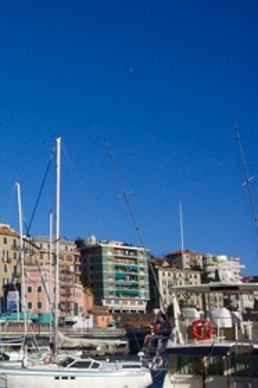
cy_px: 198
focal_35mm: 61
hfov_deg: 20.8
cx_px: -50
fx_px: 656
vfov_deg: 32.9
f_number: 4.8
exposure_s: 1/1000
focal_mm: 8
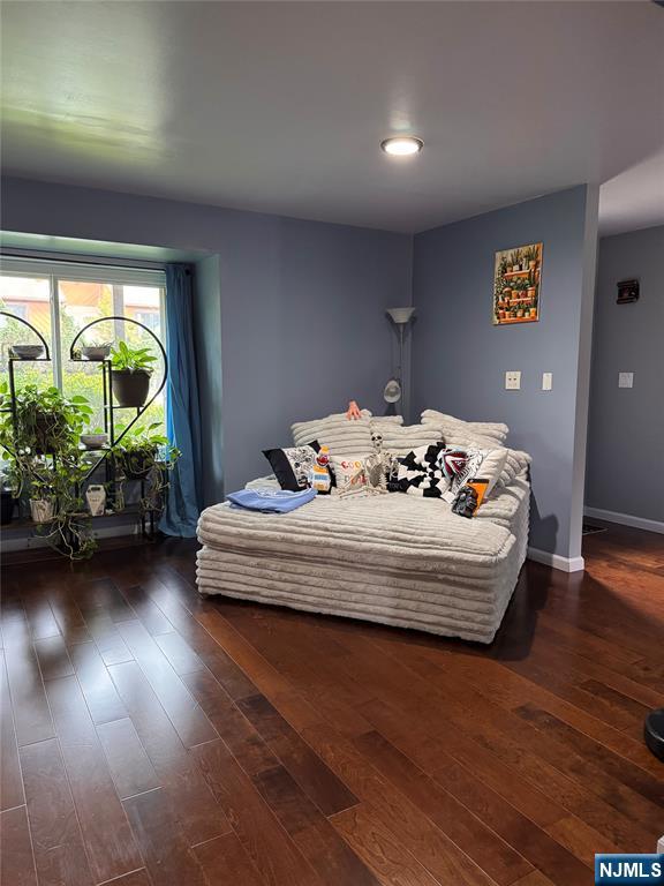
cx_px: 332
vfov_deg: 71.6
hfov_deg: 56.8
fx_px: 614
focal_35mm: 24
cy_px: 443
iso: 640
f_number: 1.78
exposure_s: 1/40
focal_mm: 6.76
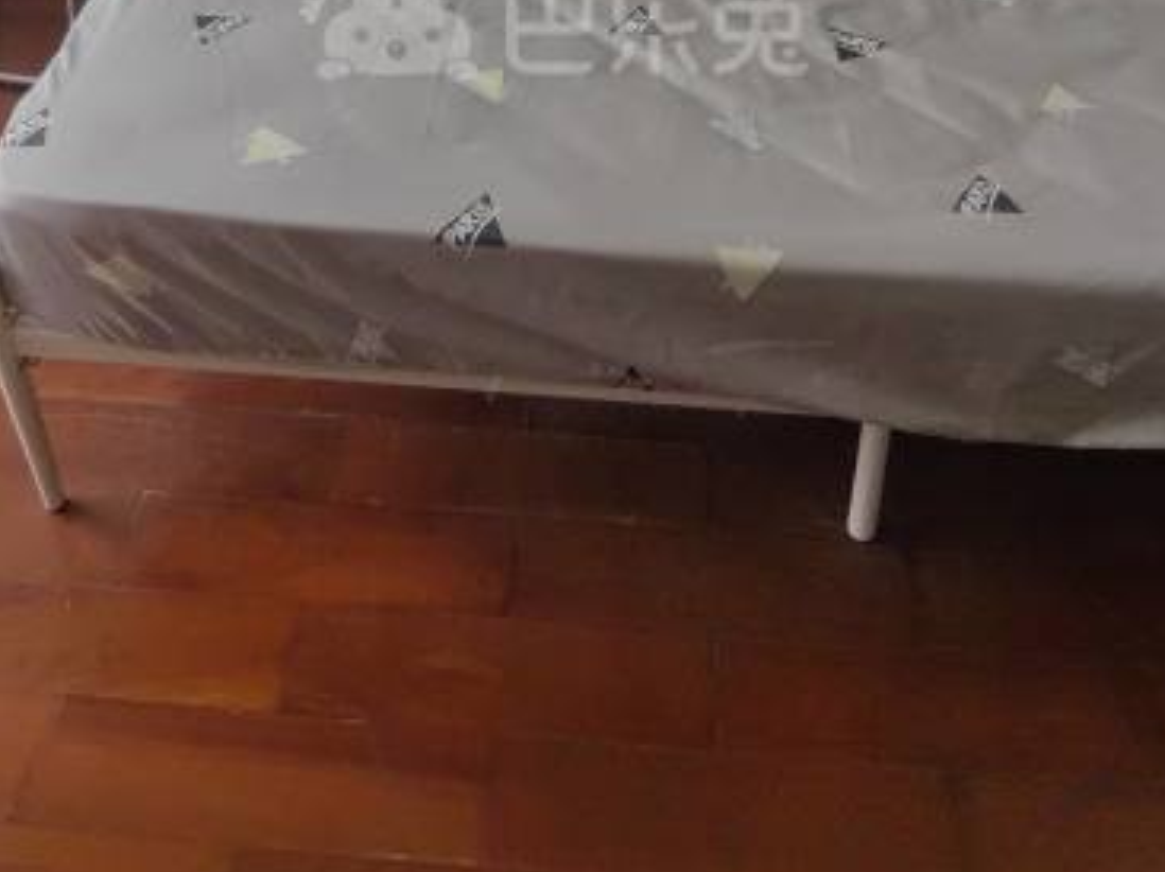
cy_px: -6
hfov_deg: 52.6
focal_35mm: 35
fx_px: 1177
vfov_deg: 36.4
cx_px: 554
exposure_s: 1/211
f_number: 2.2
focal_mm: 1.68
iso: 50
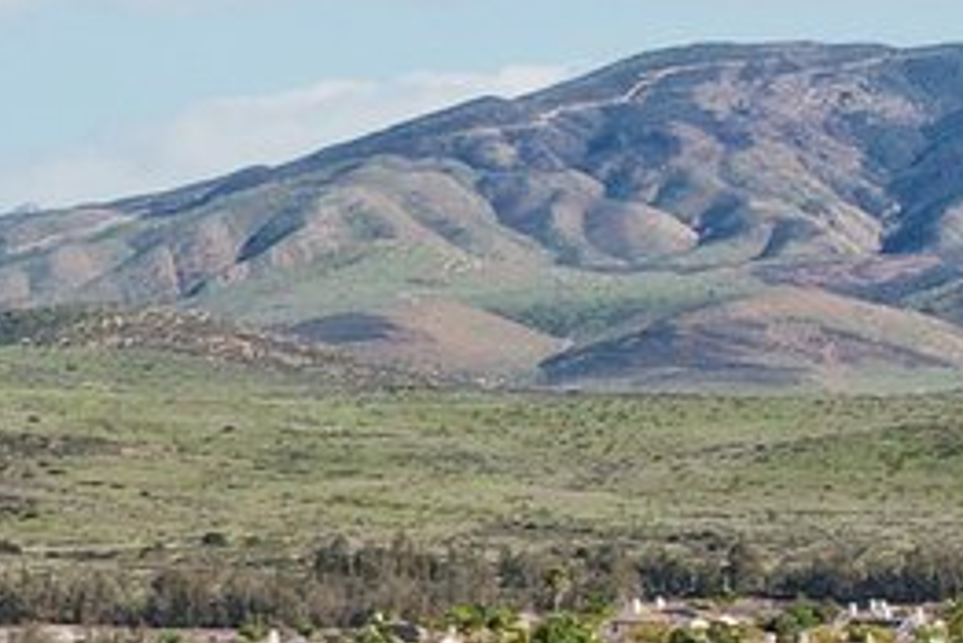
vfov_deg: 8.0
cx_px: -529
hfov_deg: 11.4
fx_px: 4603
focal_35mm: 172
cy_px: 586
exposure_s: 1/1500
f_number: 2.8
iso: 110
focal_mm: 8.4
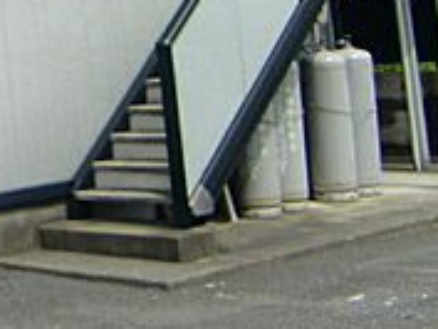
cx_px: -309
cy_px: -136
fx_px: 1507
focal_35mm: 119
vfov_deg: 12.0
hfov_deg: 14.8
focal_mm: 5.8
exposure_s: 1/160
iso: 64
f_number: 7.2
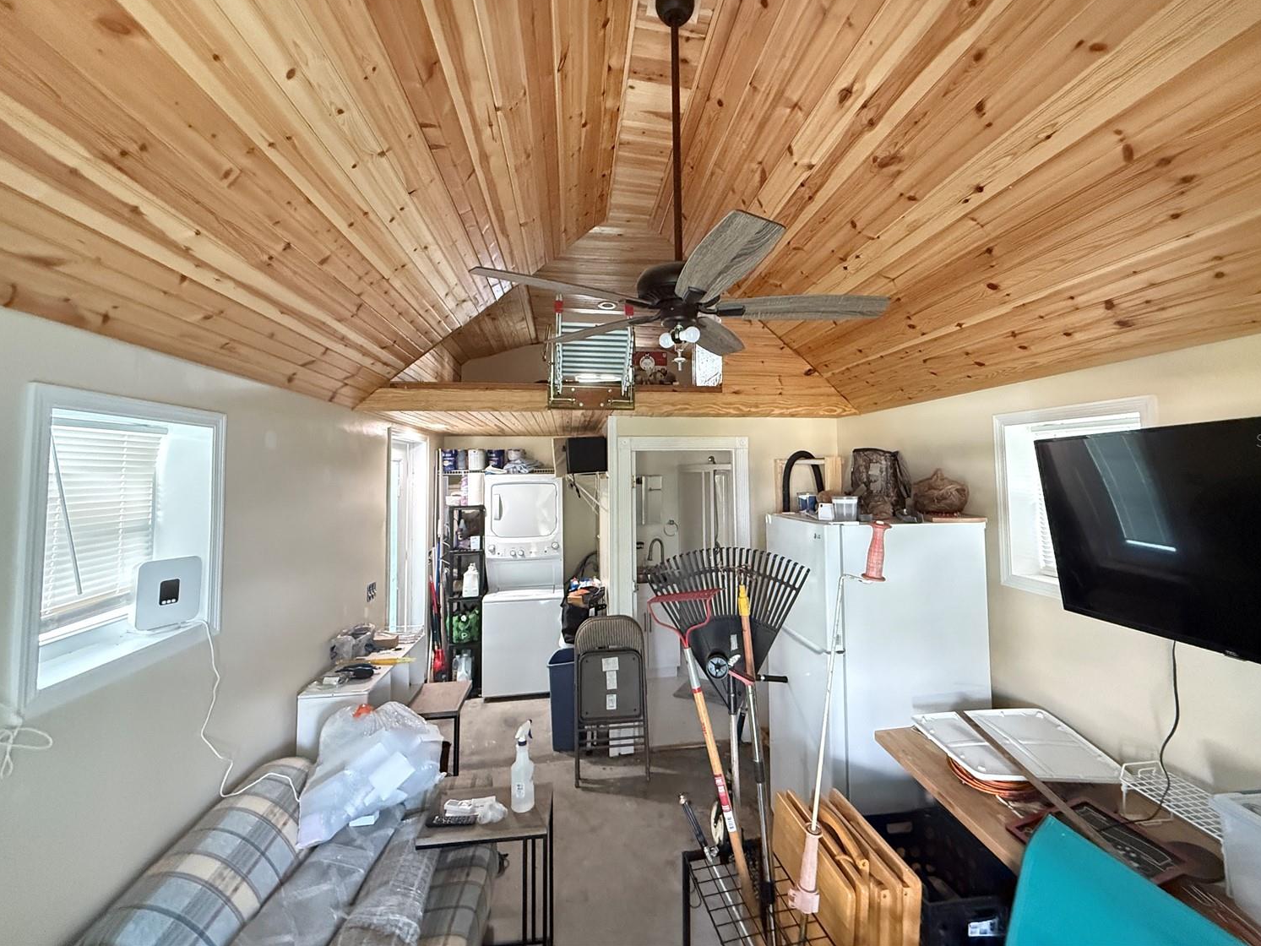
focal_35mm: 15
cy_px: 440
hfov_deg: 98.1
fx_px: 546
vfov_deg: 81.6
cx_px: 660
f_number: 2.2
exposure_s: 1/60
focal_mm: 2.22
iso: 1000
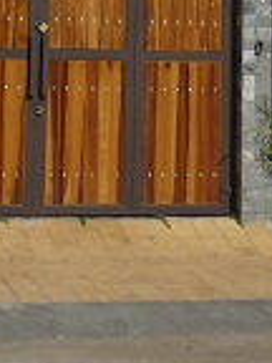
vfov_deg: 12.0
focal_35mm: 150
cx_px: 186
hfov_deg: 9.9
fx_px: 1572
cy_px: -306
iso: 100
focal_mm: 5.5
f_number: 8
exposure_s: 1/400
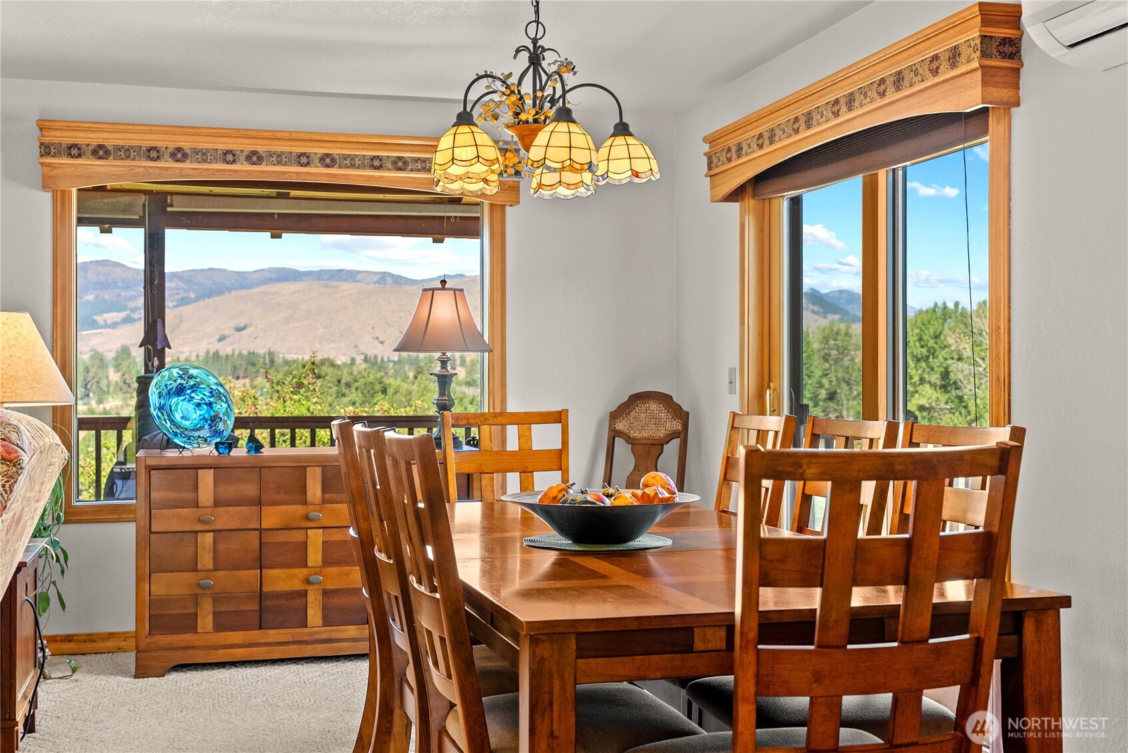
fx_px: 1257
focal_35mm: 40
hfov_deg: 48.3
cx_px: 564
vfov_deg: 33.4
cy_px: 376
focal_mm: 40.1
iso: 400
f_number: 5.6
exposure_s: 1/5
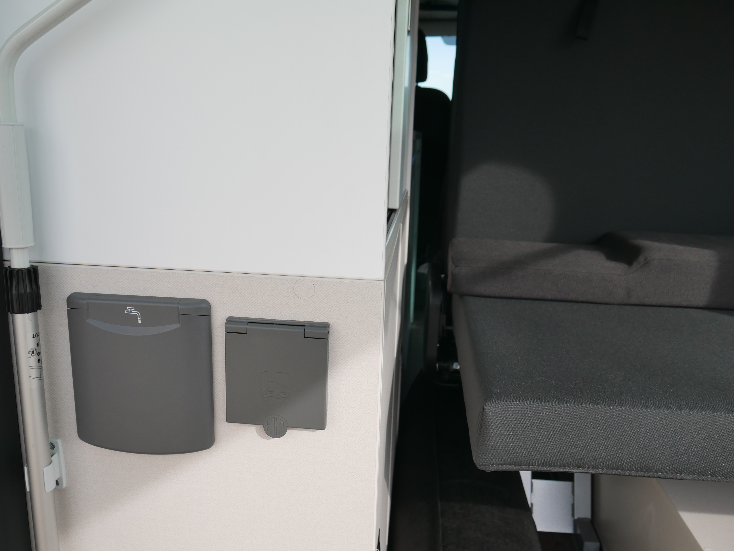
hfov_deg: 59.9
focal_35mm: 30
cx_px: 367
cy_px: 276
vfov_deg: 46.8
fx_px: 636
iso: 200
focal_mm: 15
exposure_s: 1/250
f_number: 5.6
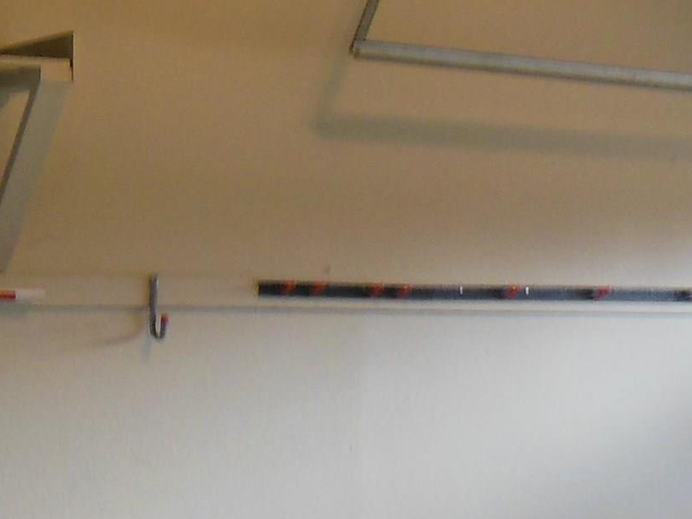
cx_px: 307
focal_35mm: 94
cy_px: 473
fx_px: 1879
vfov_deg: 15.5
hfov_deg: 20.9
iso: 320
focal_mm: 4.5
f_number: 3.2
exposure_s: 1/30
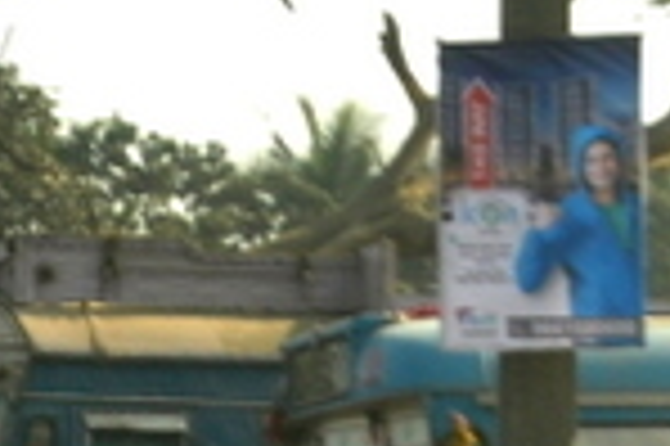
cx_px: -643
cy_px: 631
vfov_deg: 6.5
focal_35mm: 210
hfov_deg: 9.2
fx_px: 3904
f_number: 7.1
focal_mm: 26
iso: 200
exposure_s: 1/250
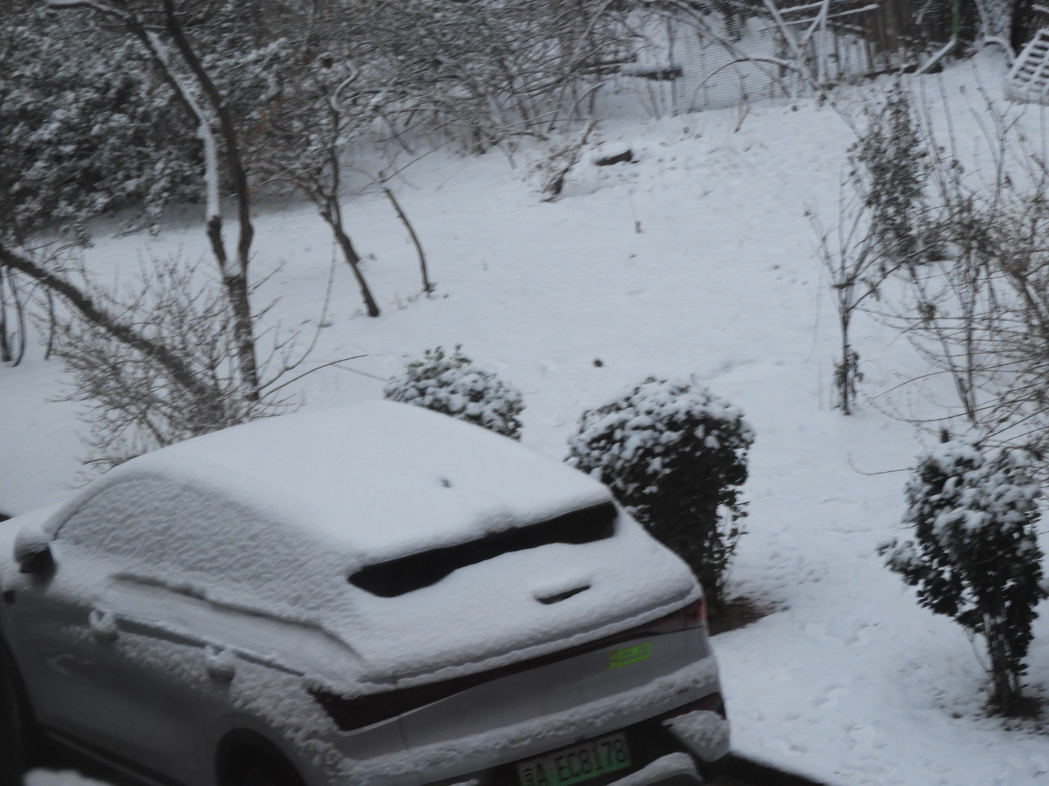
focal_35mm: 115
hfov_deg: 17.1
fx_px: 3485
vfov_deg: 12.9
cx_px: 524
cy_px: 393
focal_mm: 20.6
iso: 400
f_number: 5
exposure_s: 1/20
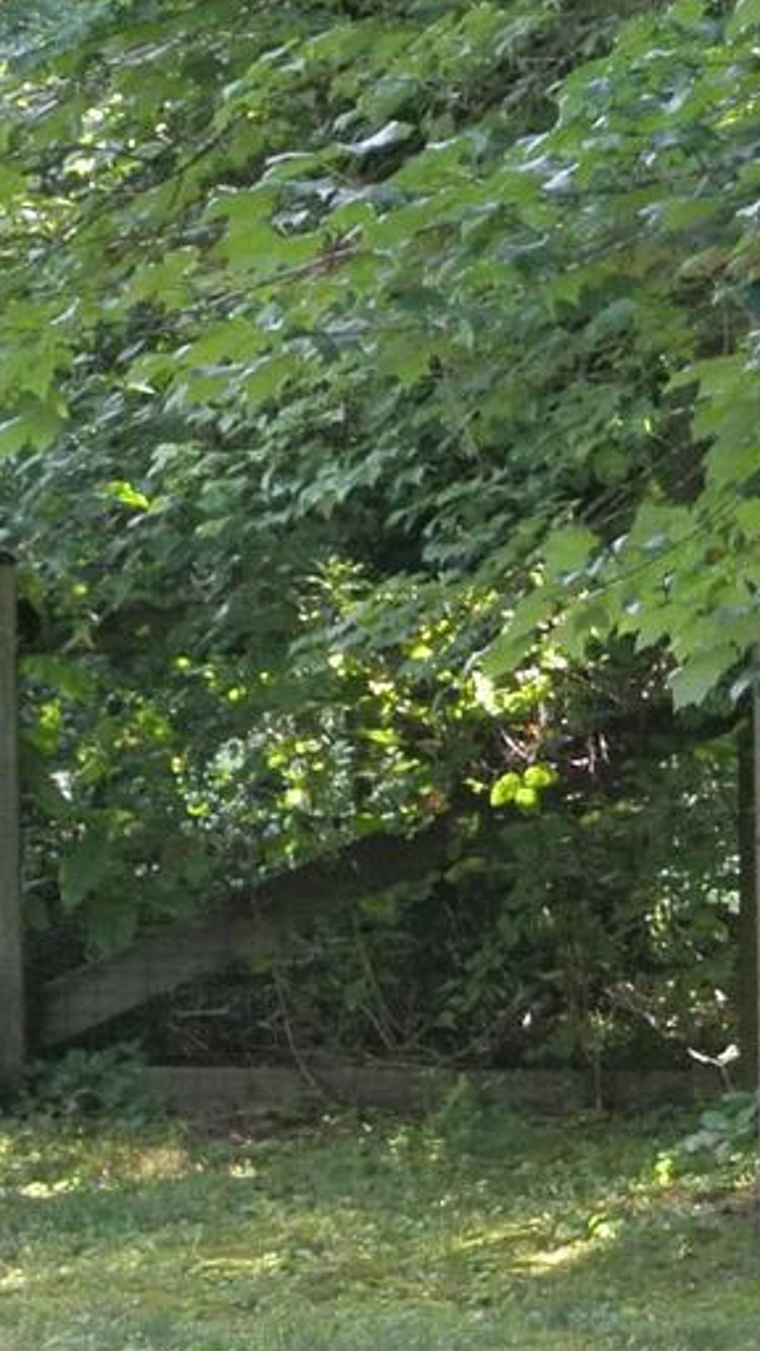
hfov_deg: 3.5
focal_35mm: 340
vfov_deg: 6.3
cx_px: 1496
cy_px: 892
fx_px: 12181
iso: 560
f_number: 5.6
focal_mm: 30
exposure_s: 1/60
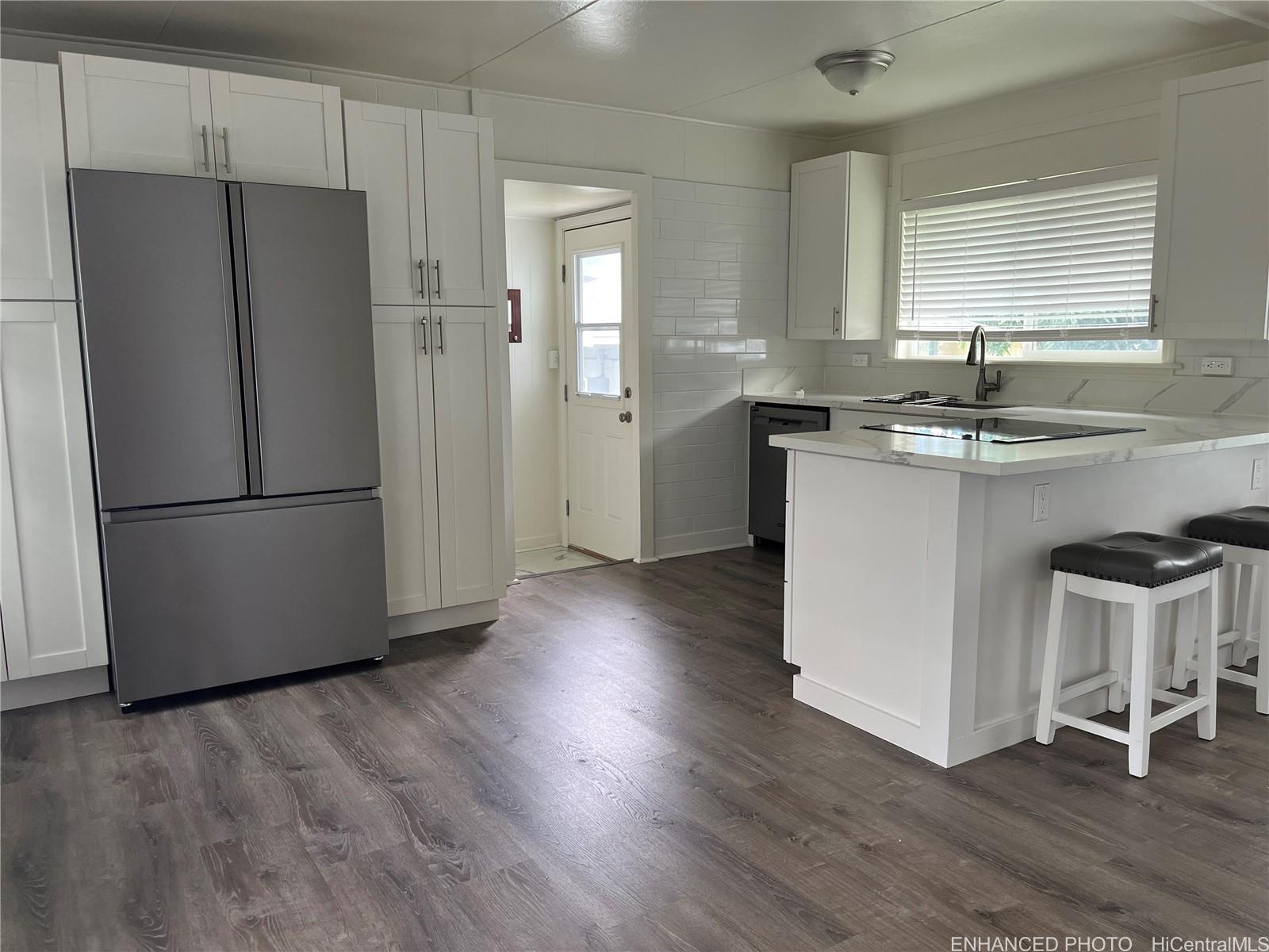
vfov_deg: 53.1
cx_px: 634
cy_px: 476
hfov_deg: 67.3
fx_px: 953
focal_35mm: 26
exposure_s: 1/105
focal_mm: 5.1
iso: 125
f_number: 1.6
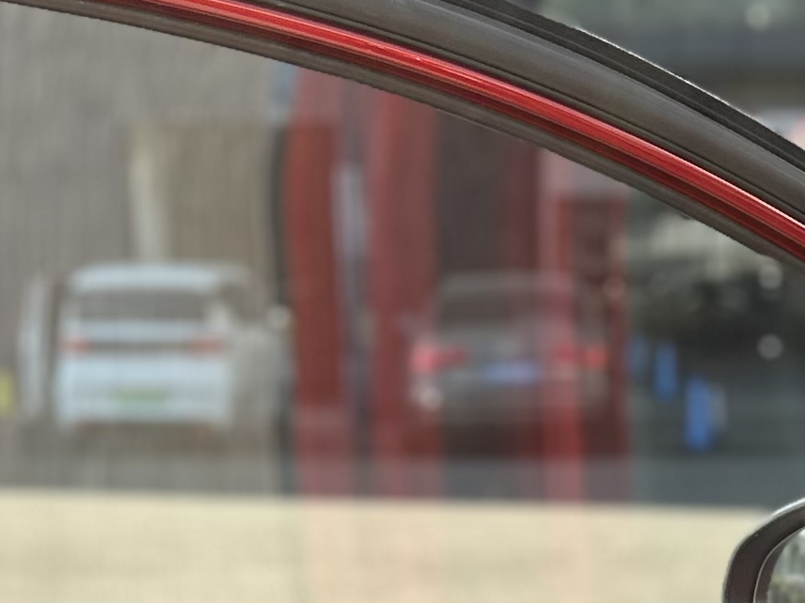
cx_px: 638
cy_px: 719
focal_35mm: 113
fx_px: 2628
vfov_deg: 12.8
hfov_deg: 17.3
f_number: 1.78
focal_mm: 6.86
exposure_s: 1/484
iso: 80
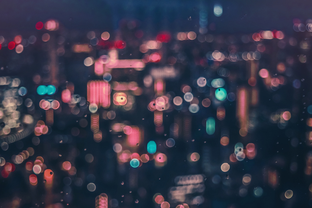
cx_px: 156
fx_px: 455
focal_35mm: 52
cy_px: 104
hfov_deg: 37.9
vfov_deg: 25.8
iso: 800
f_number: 4.5
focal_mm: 35
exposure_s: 1/30
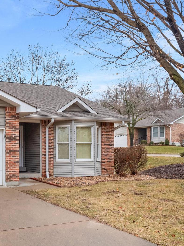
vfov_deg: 42.9
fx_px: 312
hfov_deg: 31.6
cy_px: 121
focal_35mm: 44
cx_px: 26
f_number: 8
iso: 400
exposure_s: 1/13
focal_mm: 15
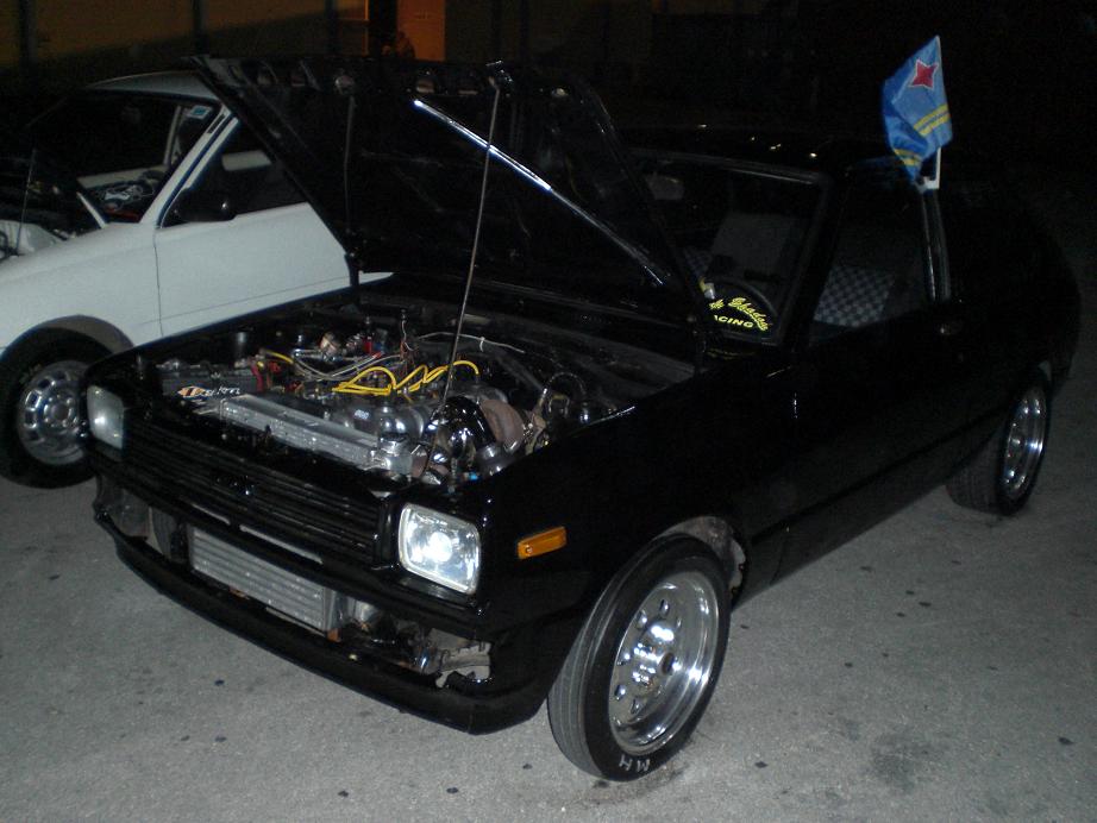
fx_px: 1205
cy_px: 412
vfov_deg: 37.7
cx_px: 548
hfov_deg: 49.0
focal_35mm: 38
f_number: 3.1
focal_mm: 6.3
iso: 200
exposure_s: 1/60
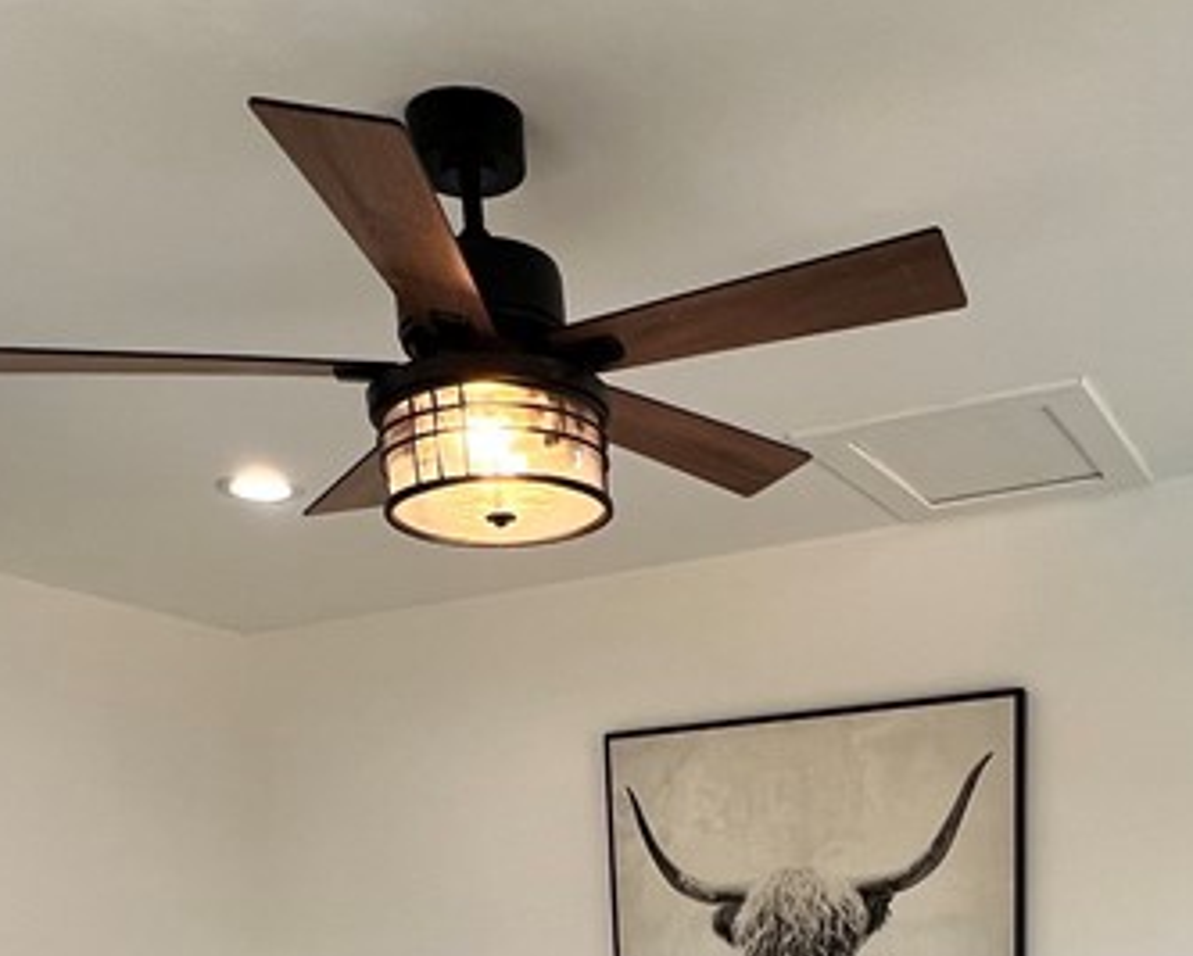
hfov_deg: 46.3
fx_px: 1378
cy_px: 1242
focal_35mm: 39
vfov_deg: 30.3
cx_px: 756
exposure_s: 1/120
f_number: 1.8
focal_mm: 1.57
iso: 50
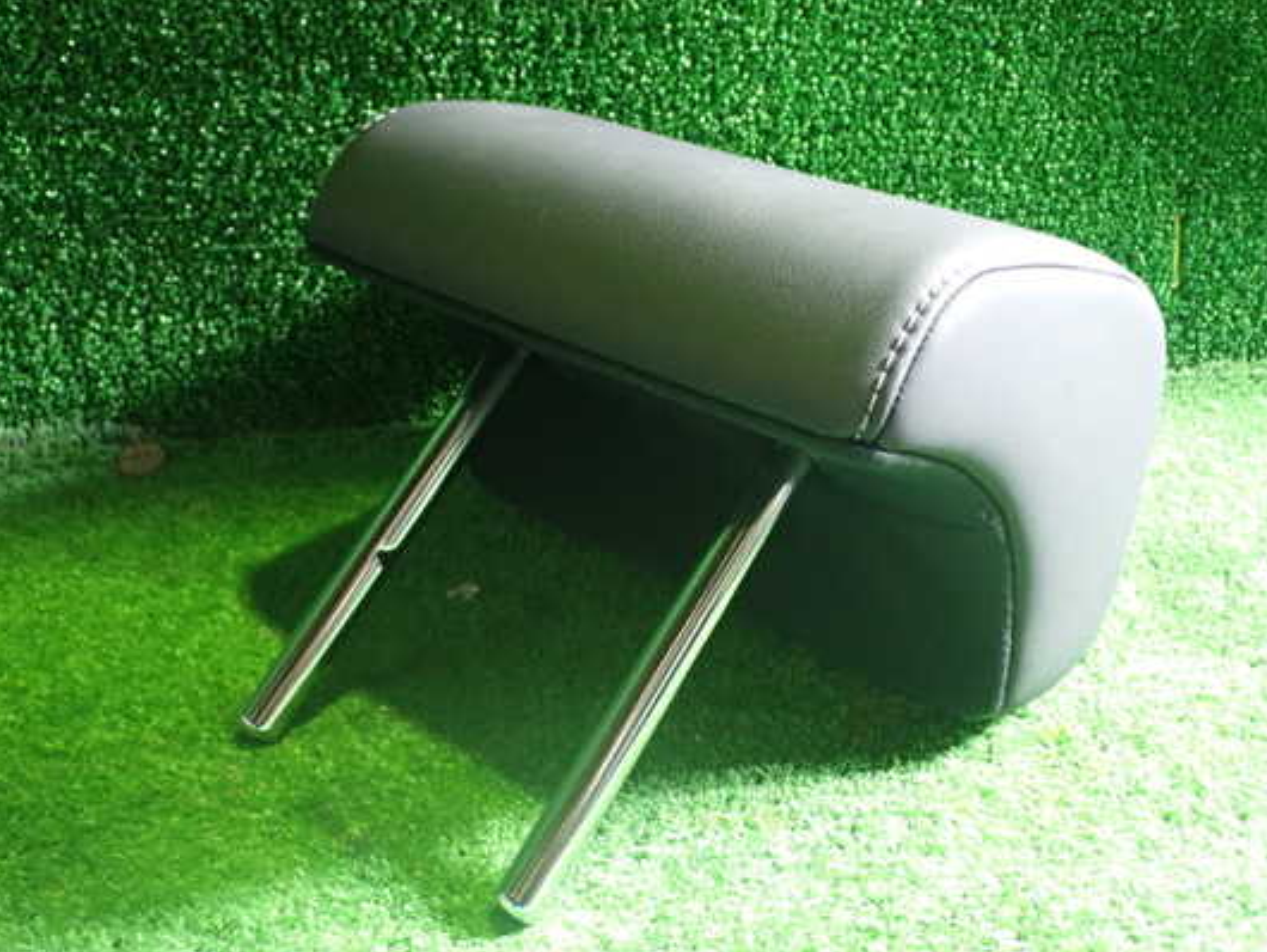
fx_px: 1575
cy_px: 478
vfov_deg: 33.6
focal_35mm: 43
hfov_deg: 43.8
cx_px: 667
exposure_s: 1/25
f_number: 2.7
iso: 800
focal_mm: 6.83
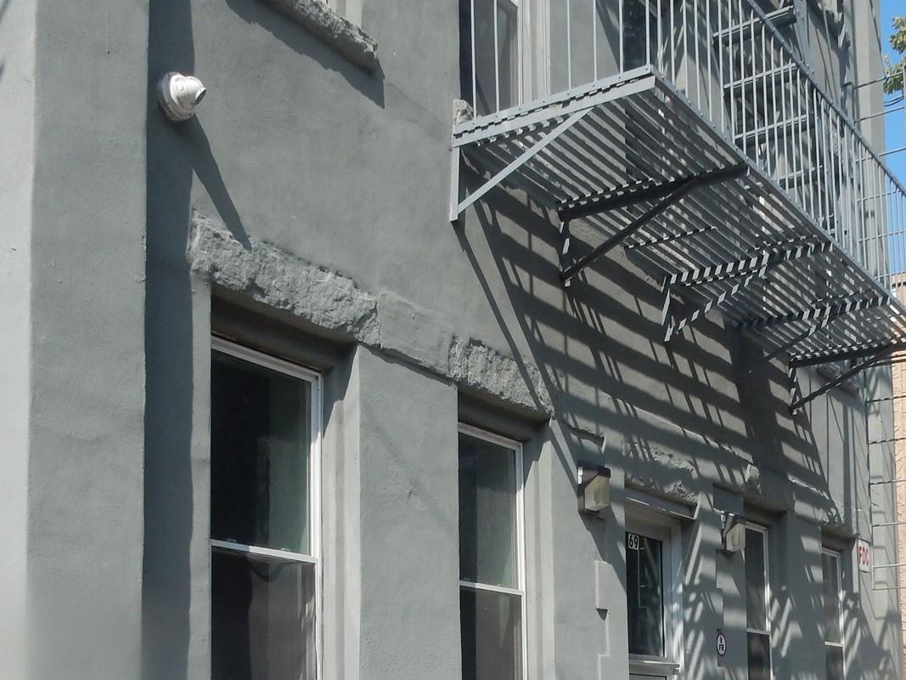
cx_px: 496
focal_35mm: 48
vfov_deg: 29.0
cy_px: 622
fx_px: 1256
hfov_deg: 39.6
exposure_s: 1/800
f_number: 4.2
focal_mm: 4.5
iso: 125
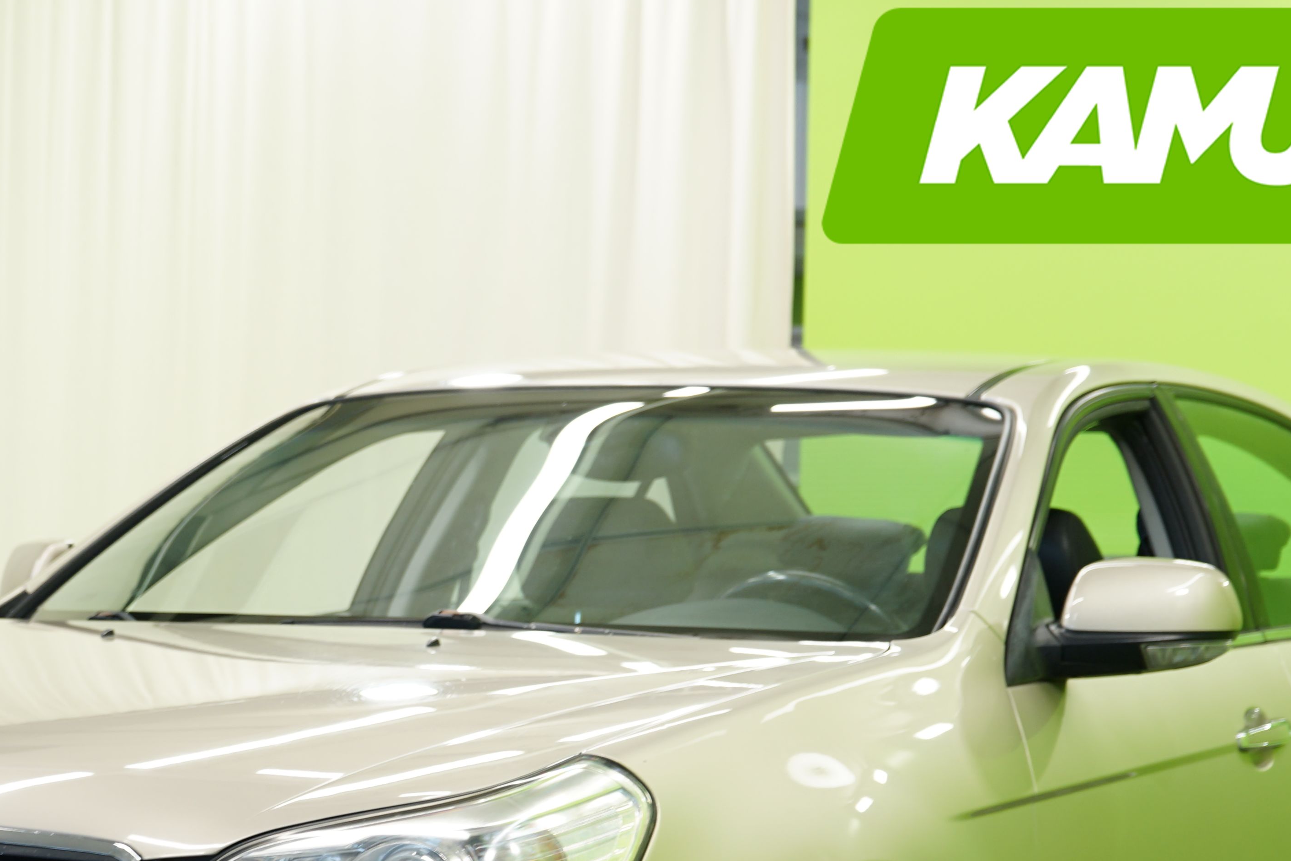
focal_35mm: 119
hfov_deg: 17.2
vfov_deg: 11.4
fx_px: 4267
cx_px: 477
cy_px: 835
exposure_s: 1/13
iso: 200
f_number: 5
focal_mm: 56
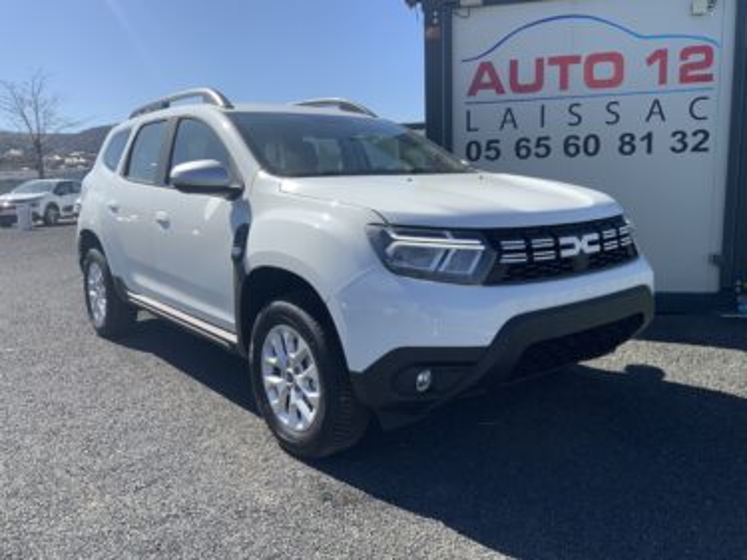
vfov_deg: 48.2
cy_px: 280
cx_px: 374
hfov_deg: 61.7
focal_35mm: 29
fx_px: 626
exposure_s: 1/2058
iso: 20
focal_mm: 3
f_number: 1.8
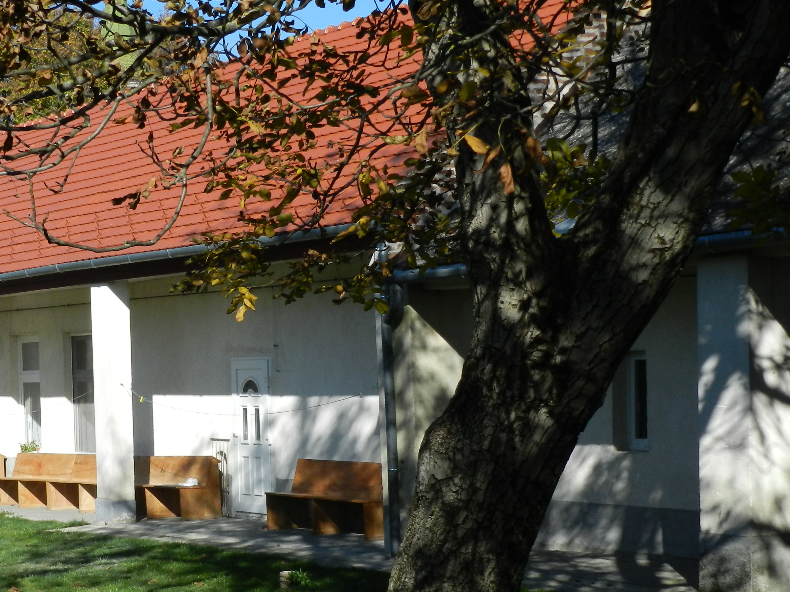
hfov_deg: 25.0
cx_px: 185
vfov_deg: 19.0
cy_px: 439
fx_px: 1757
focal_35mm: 77
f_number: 4.2
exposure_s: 1/1500
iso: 200
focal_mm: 8.1
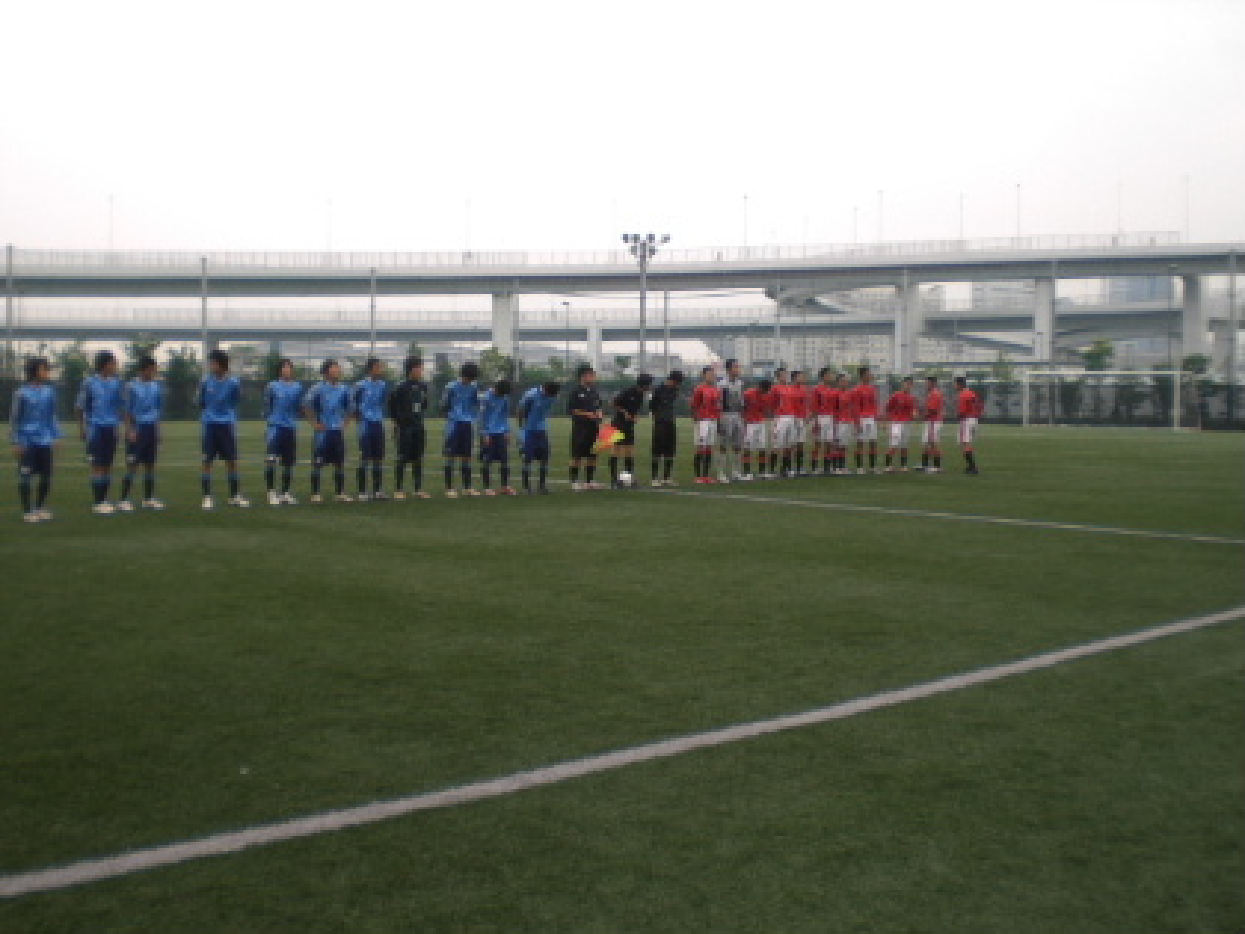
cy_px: 467
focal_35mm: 38
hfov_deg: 49.0
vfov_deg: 37.7
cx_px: 622
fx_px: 1367
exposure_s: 1/160
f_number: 3.1
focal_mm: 6.3
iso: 50
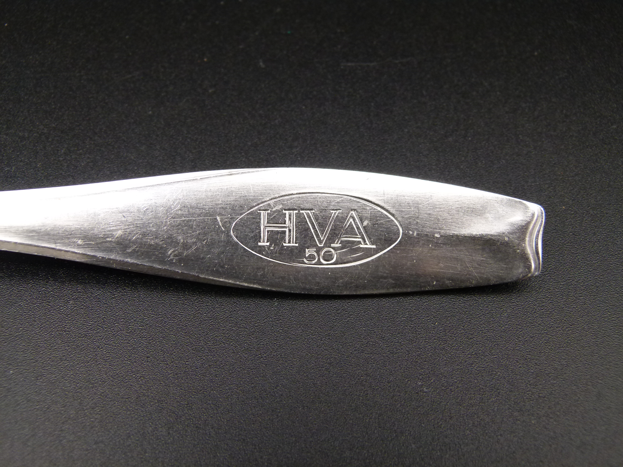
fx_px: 774
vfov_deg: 33.6
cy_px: 234
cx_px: 312
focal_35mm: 43
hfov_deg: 43.9
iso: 200
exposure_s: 1/60
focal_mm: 7.7
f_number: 3.2
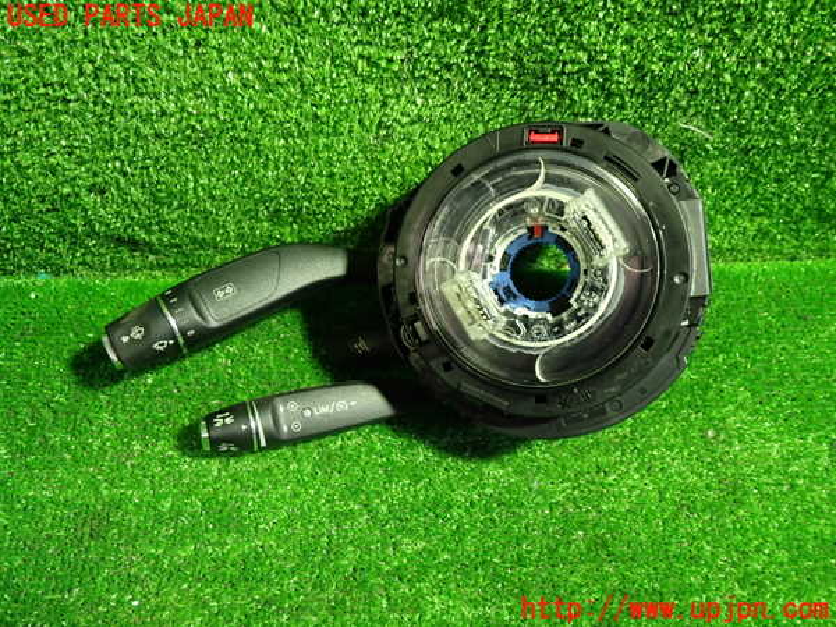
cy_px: 314
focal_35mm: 30
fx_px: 725
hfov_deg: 60.0
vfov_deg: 46.8
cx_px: 418
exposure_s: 1/30
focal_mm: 5.4
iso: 500
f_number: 2.3
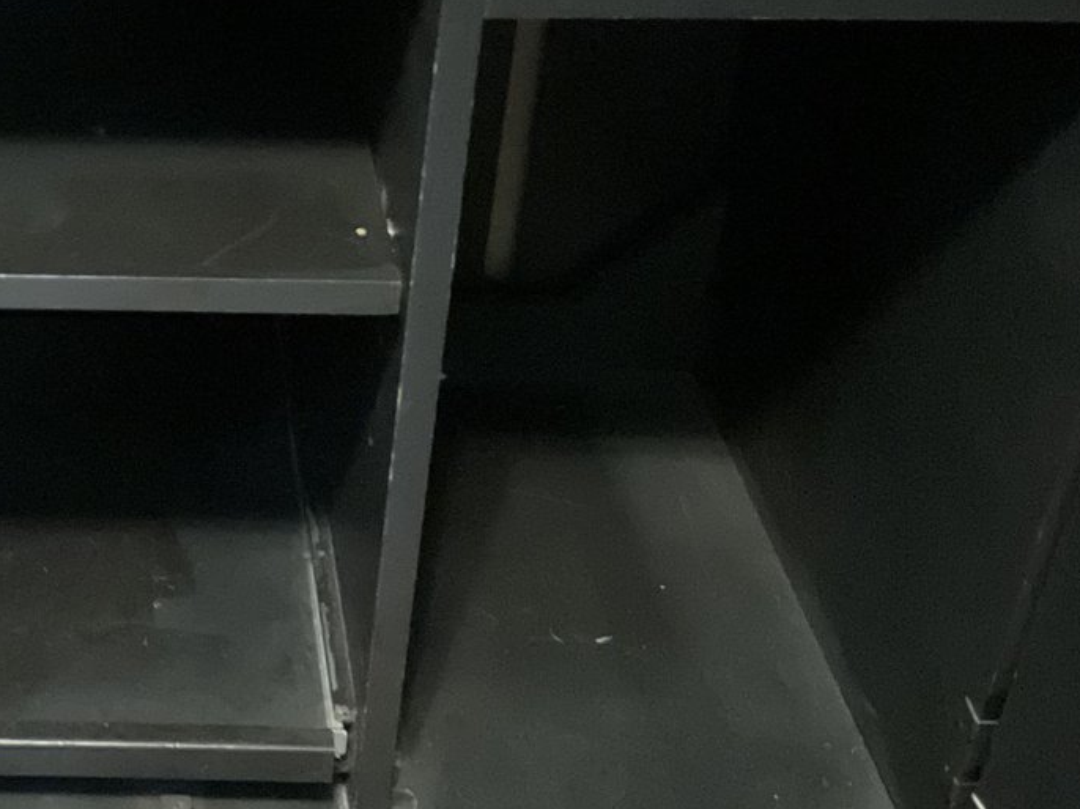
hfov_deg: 28.7
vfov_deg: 22.9
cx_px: 53
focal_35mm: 64
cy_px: 344
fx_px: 1996
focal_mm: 3
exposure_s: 1/15
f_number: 1.8
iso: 1600
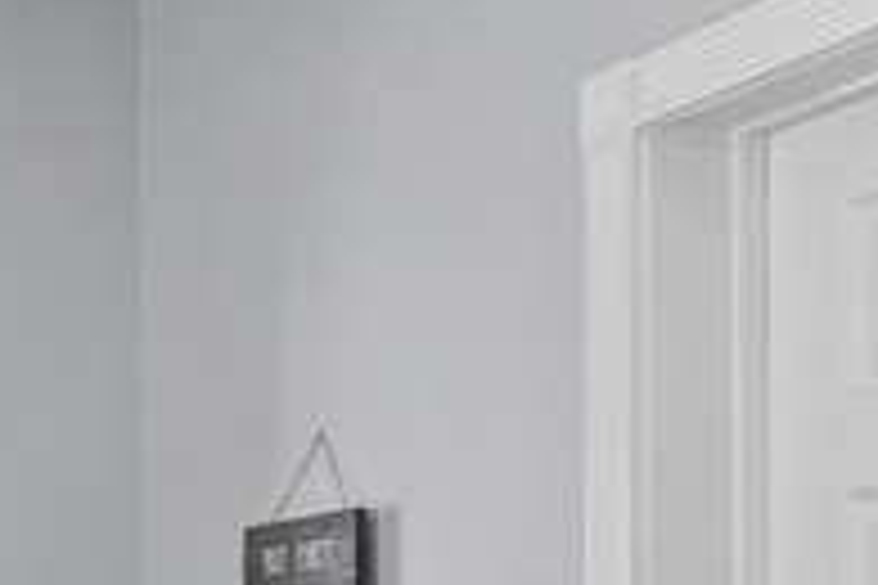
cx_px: -919
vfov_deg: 15.4
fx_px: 2049
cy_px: 799
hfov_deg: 17.1
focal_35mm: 84
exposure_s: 1/1.67
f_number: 7.1
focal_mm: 16
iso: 320
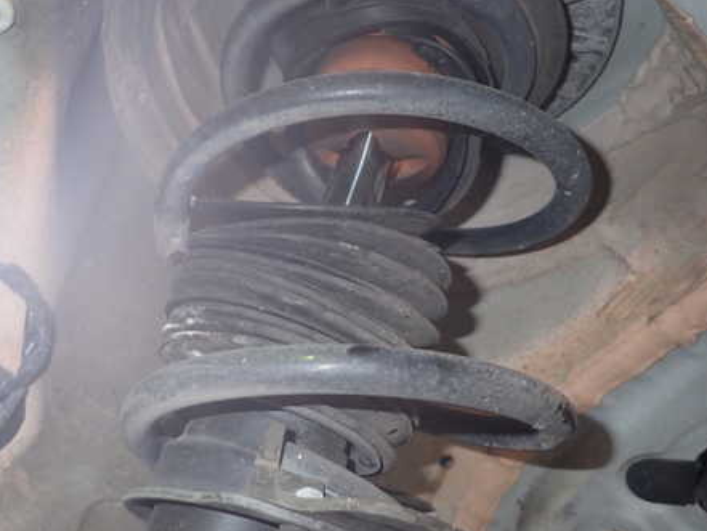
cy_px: 268
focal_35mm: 34
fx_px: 695
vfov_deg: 41.8
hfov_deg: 53.8
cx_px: 314
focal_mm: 4.5
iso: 200
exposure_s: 1/30
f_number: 2
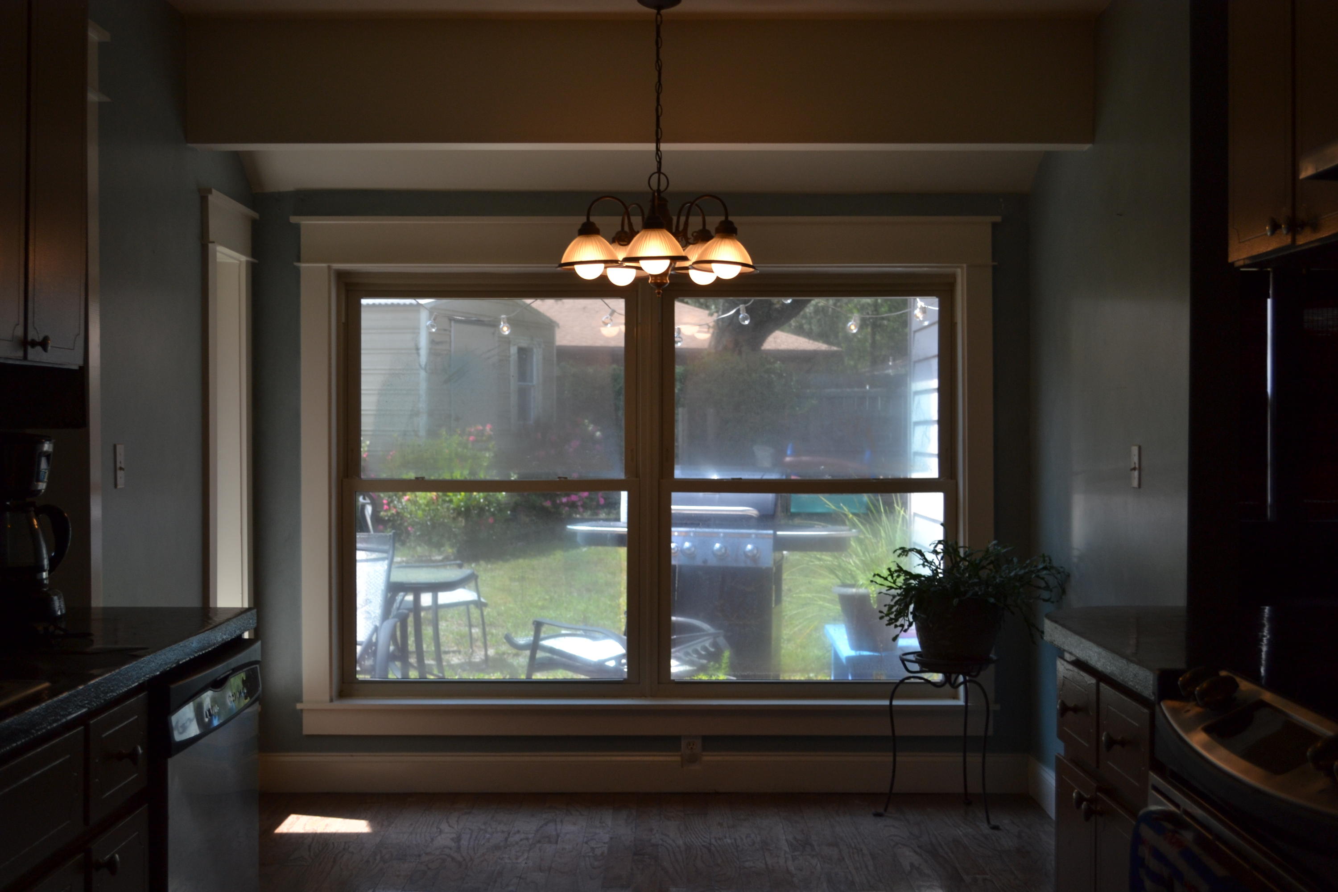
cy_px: 446
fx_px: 1784
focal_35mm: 48
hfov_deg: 41.1
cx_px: 669
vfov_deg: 28.1
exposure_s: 1/125
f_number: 5.6
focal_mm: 32
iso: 180
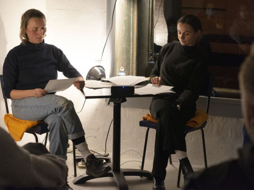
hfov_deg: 25.6
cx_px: 104
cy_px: 73
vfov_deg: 19.3
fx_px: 557
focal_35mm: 76
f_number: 3.2
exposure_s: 1/160
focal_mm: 55
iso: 1600
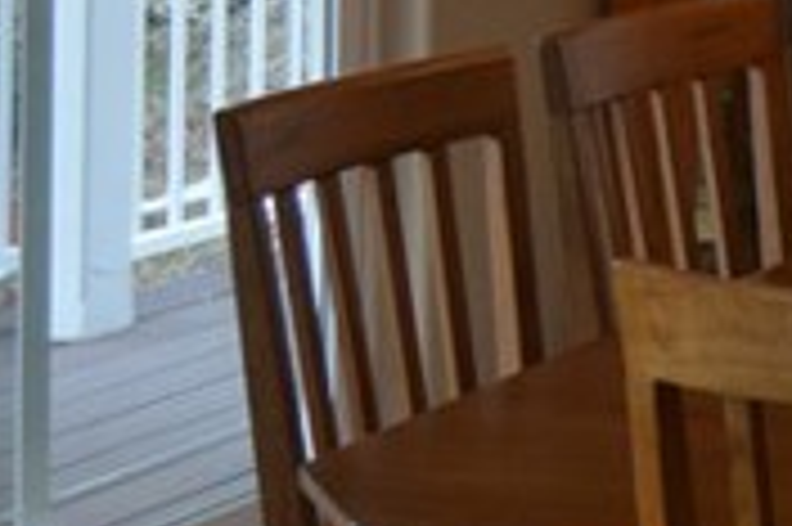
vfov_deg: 8.5
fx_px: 3451
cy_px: -317
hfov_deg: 11.0
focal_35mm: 157
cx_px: 1894
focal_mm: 18
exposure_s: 1/80
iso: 400
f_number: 4.5
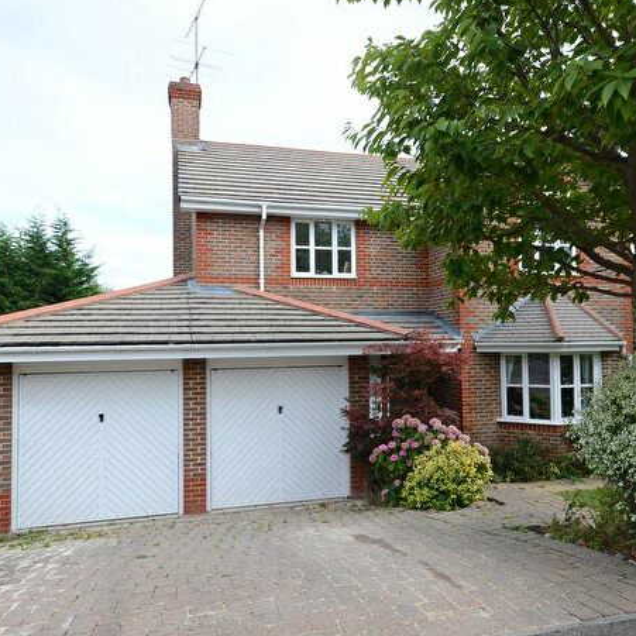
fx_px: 533
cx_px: 322
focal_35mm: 26
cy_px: 320
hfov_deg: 61.6
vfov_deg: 61.6
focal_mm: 13
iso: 250
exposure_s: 1/250
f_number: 8
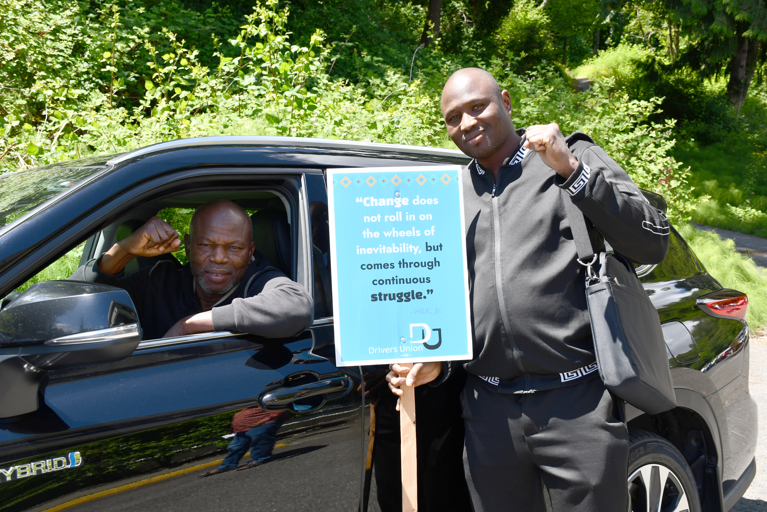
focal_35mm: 40
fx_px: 852
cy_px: 256
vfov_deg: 33.4
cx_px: 384
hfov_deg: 48.5
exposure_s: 1/250
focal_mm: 27
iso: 200
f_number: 7.1
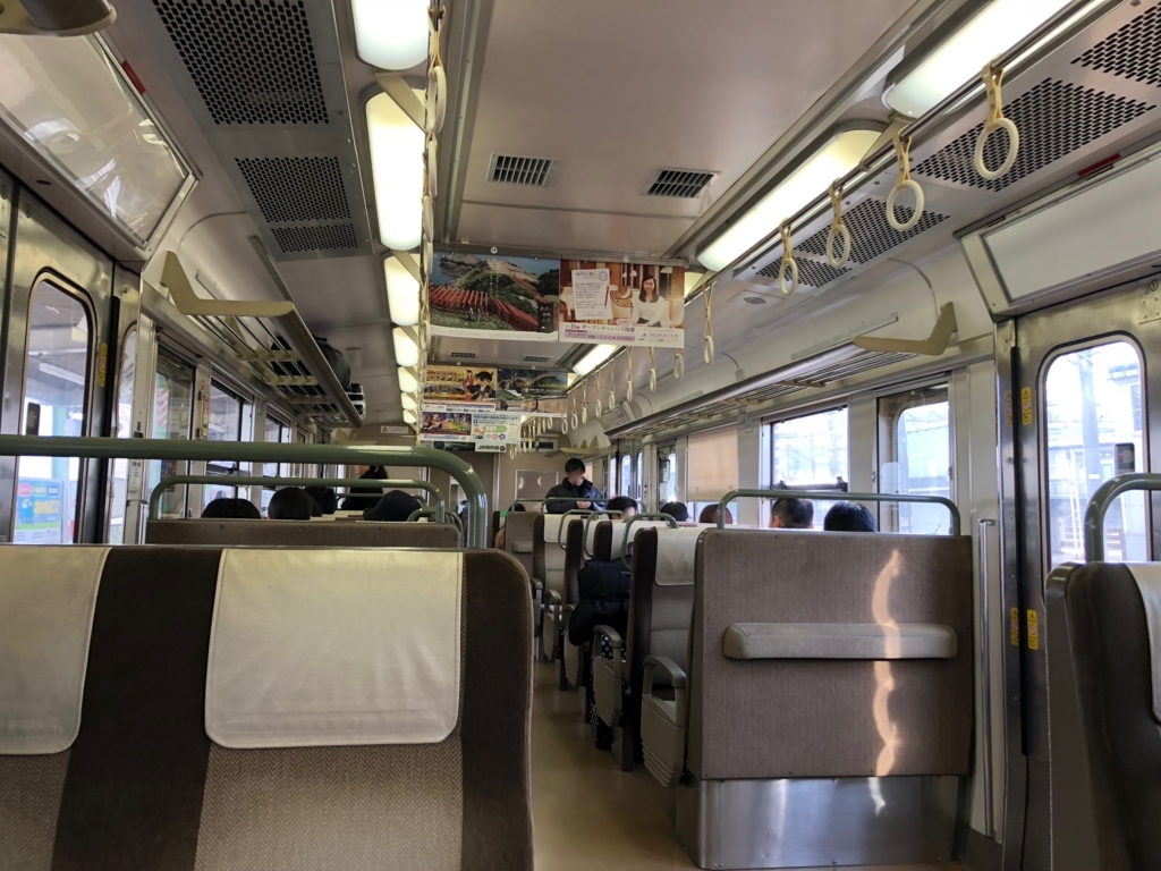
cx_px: 580
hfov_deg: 63.4
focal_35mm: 28
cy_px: 436
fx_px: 939
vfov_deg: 49.7
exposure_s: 1/61
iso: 64
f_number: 1.8
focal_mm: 4
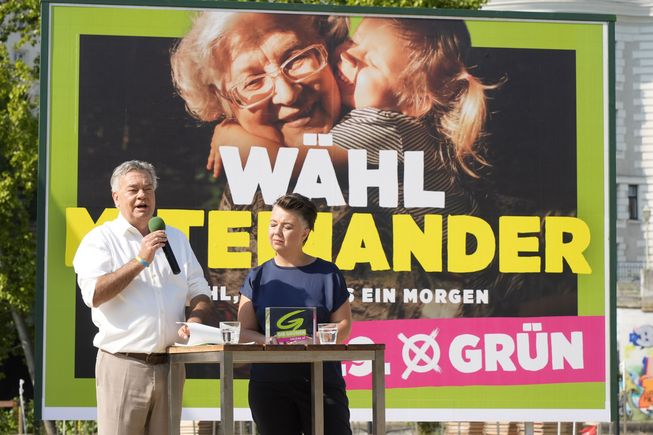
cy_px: 218
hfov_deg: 18.8
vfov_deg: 12.6
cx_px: 326
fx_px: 1977
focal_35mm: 109
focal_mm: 109
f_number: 9
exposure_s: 1/800
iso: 500
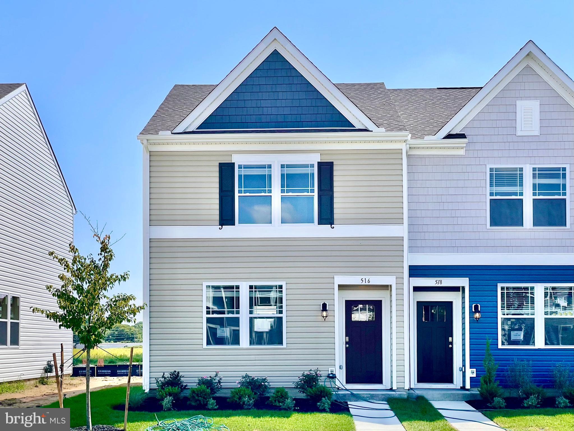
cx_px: 287
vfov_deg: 28.0
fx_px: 862
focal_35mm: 52
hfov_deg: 36.8
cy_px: 216
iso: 25
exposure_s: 1/1653
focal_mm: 6
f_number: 2
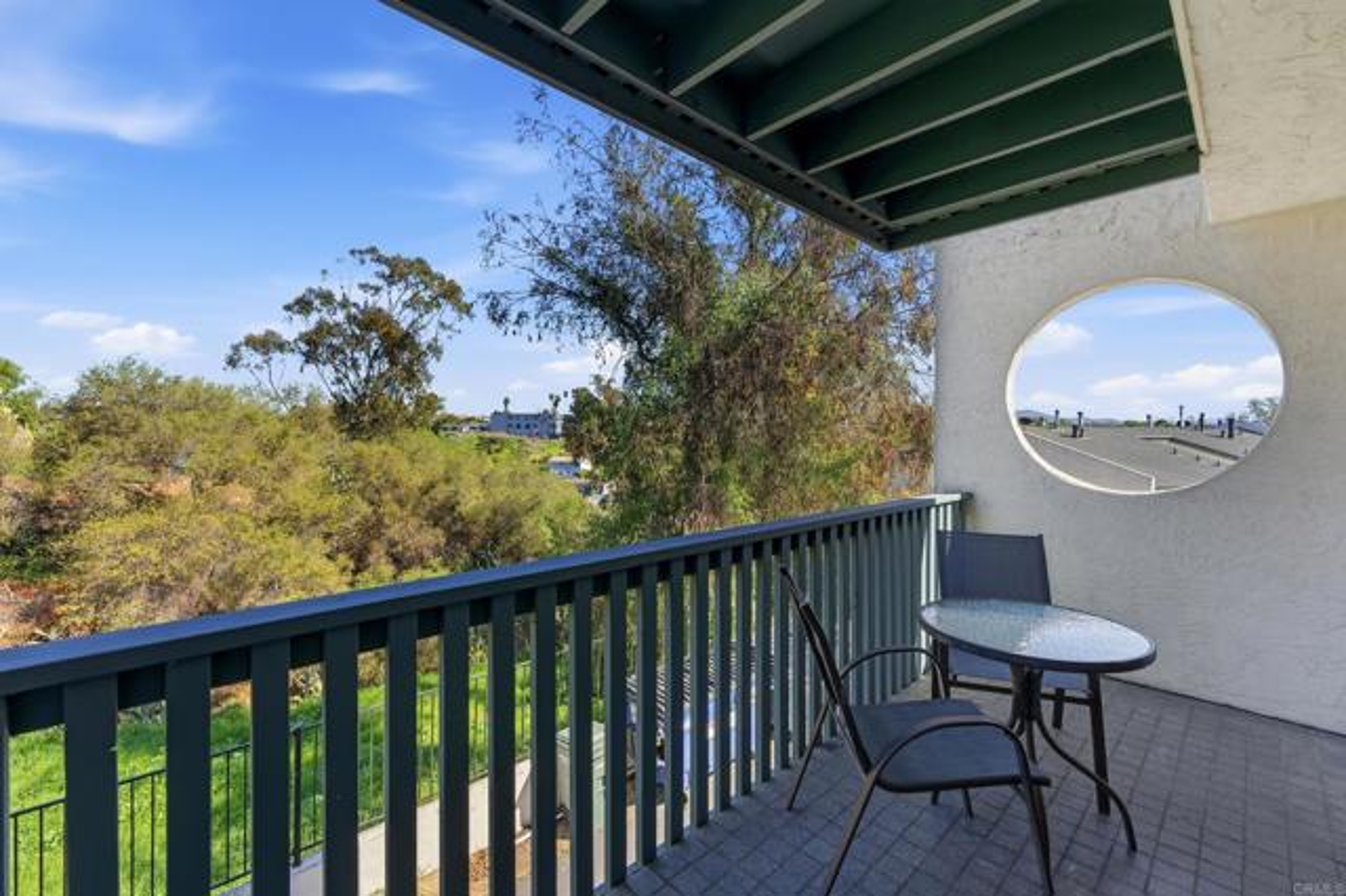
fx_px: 523
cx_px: 673
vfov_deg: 81.1
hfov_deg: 104.3
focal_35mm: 14
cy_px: 448
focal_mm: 14
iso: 250
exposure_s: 1/6400
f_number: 6.3
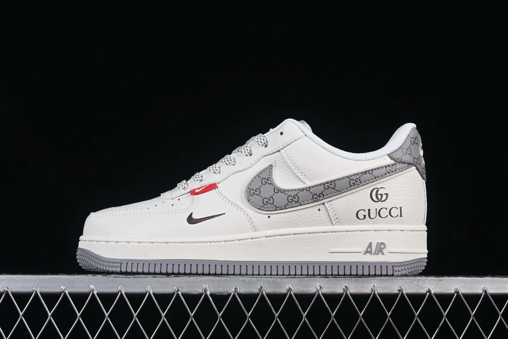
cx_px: 254
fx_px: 1058
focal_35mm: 75
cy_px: 170
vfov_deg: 18.2
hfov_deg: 27.0
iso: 160
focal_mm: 50
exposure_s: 1/80
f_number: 8
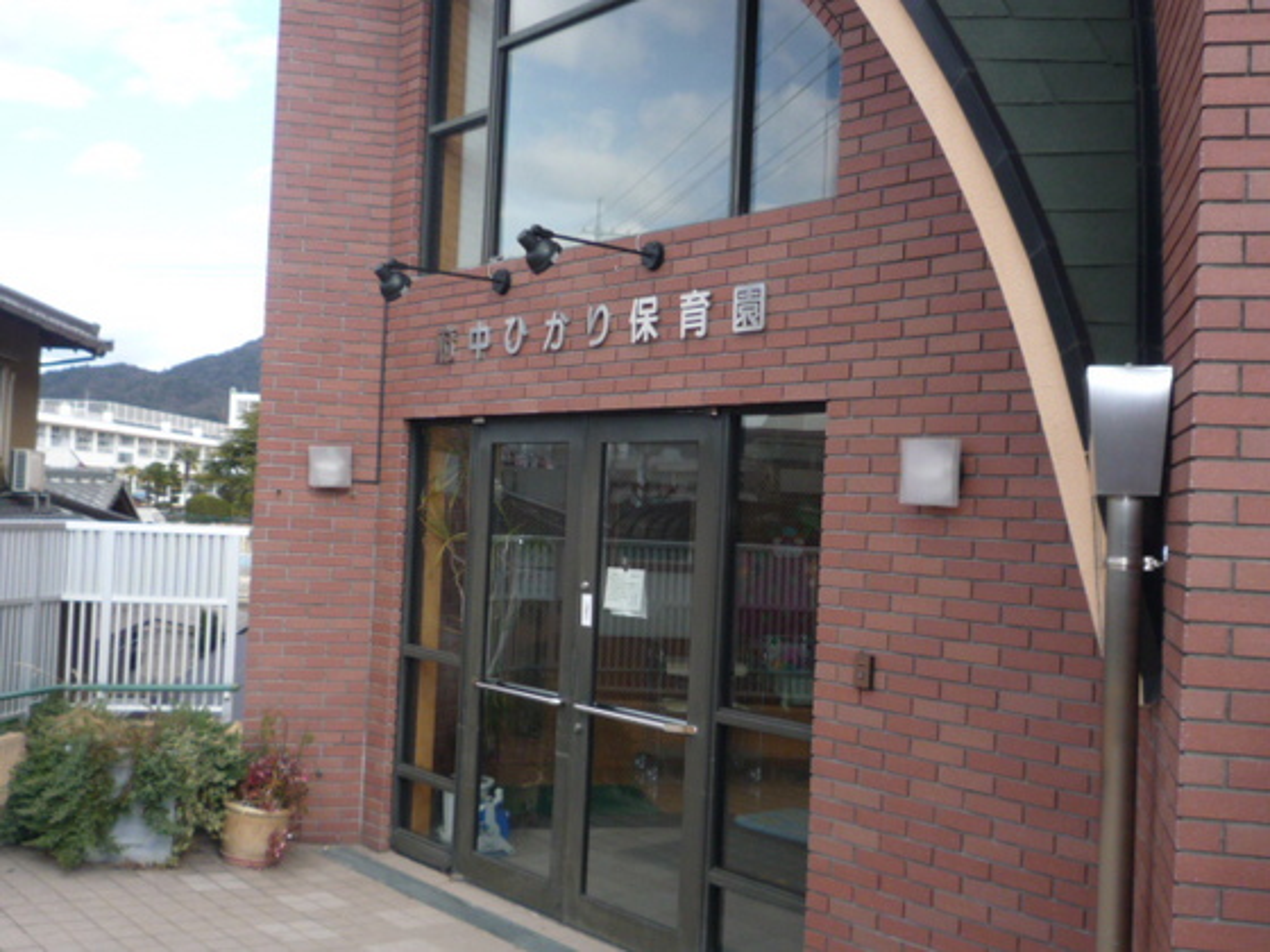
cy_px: 476
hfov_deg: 49.0
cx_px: 635
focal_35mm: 38
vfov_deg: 37.7
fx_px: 1394
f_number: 2.8
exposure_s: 1/400
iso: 100
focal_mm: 4.4
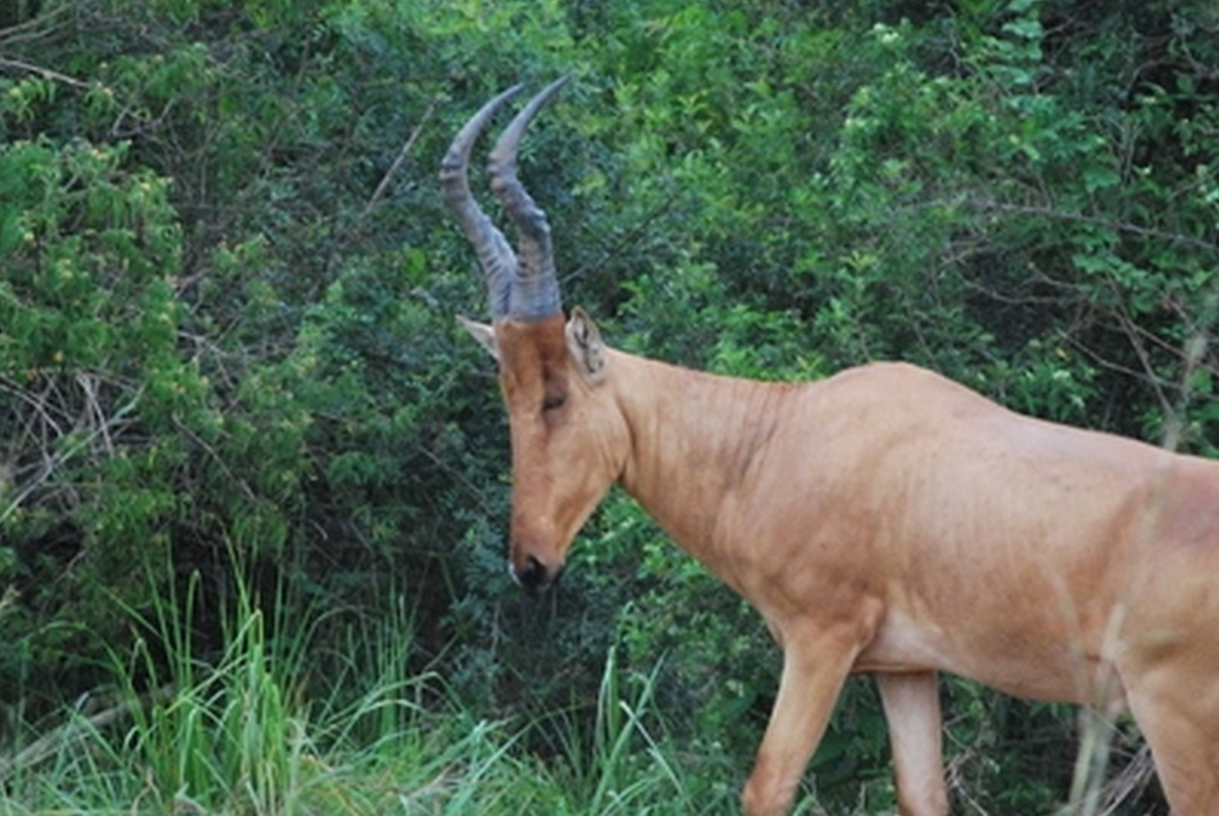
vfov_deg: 4.1
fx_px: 11457
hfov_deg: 6.1
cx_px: 614
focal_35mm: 338
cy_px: 466
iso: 1600
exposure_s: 1/125
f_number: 5.3
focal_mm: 150
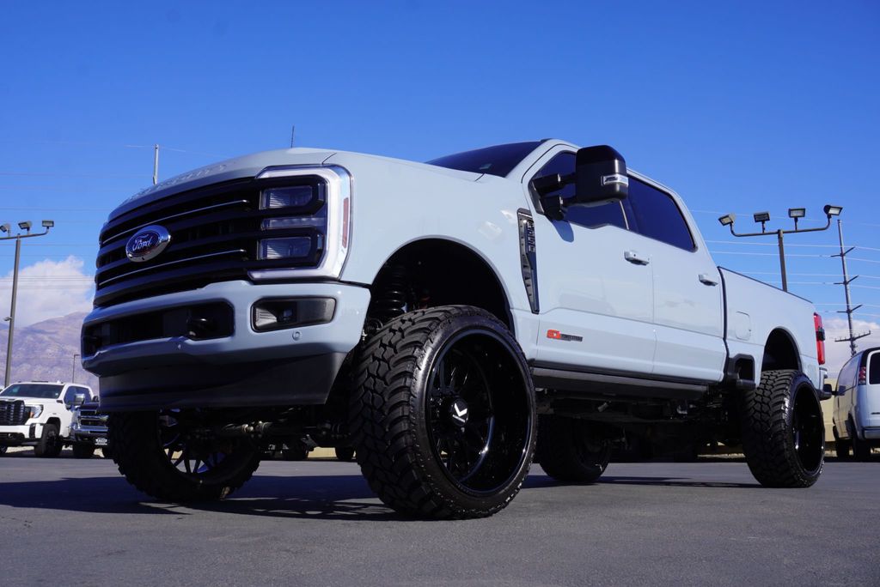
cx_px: 440
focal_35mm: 36
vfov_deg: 36.9
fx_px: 880
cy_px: 294
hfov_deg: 53.1
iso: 100
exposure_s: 1/160
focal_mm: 24
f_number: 11
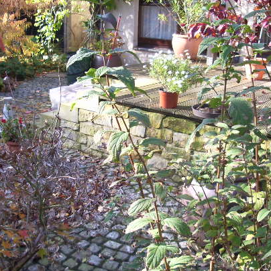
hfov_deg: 34.7
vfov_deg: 34.6
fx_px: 434
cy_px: 155
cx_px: 133
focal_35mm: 49
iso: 50
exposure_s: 1/125
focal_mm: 5.8
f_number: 2.6
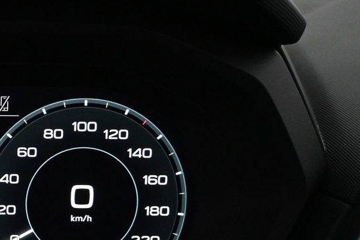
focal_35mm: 97
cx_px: -139
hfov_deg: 19.1
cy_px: 160
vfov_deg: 14.1
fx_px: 970
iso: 1600
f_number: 4
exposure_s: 1/80
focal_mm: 22
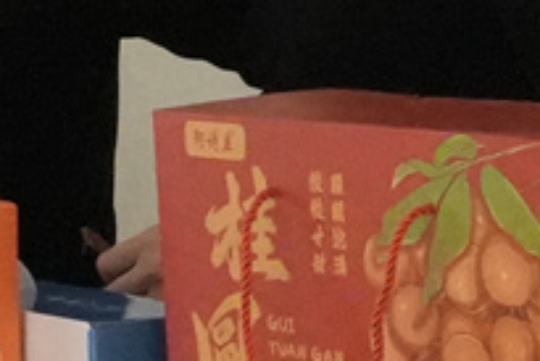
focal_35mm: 278
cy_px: 84
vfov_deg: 4.9
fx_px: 4173
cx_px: -1167
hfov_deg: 6.6
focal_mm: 25.5
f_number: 9
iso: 12800
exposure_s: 1/250
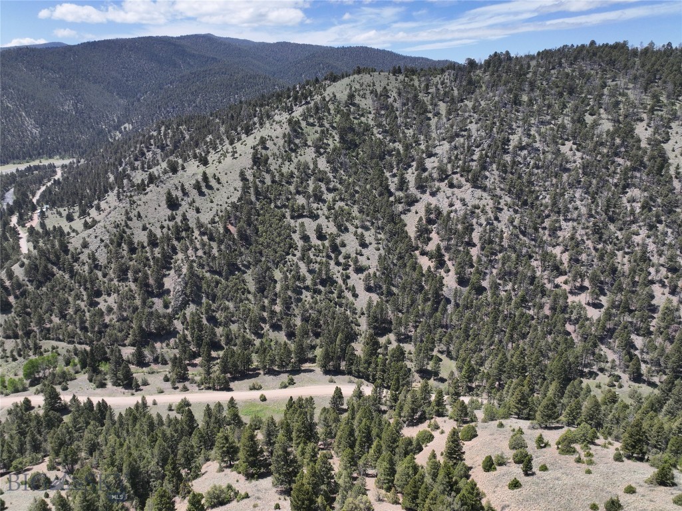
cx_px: 341
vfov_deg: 56.8
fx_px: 473
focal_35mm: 24
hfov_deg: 71.6
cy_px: 256
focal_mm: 12.29
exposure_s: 1/2000
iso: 140
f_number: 2.8
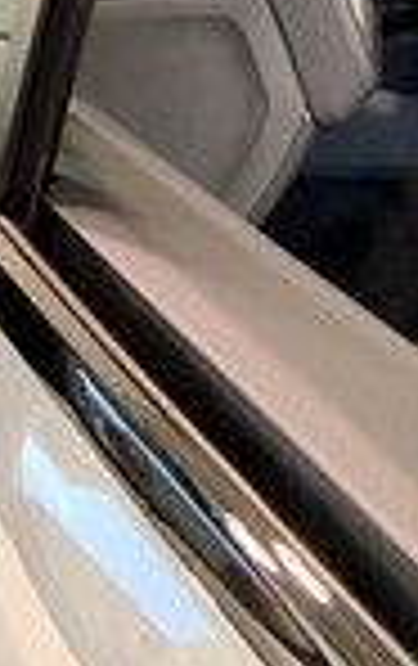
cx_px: 791
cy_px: -11
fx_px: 1580
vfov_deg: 22.8
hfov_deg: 13.3
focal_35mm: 87
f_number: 1.8
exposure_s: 1/106
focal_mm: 3
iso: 64
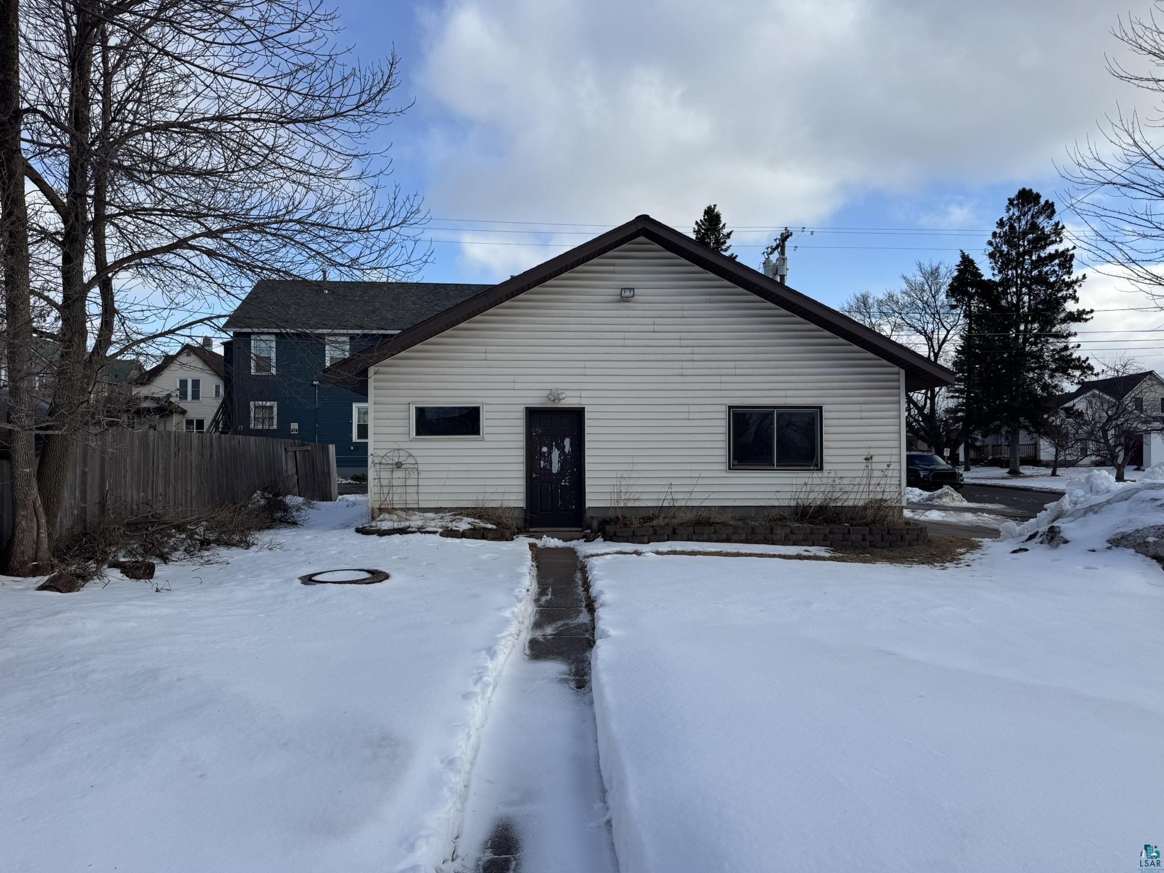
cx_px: 582
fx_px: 807
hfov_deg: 71.6
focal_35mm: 24
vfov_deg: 56.8
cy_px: 436
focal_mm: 6.76
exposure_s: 1/3413
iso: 80
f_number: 1.78
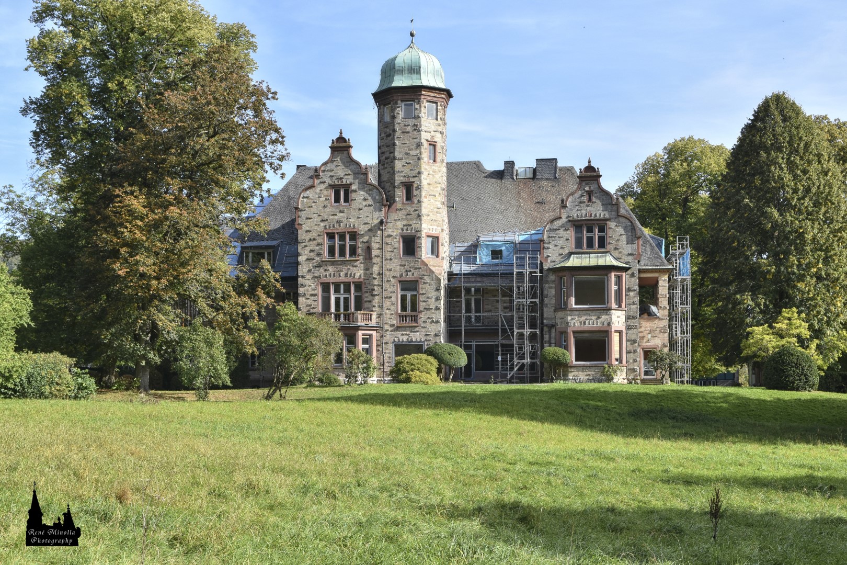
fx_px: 1200
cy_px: 282
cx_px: 424
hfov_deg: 38.9
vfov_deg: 26.5
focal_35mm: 51
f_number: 8
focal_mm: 34
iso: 200
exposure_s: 1/250
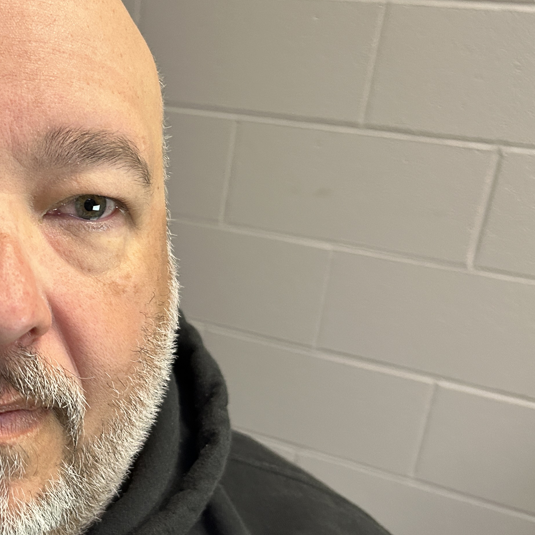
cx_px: -17
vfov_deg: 34.0
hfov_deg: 31.1
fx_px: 874
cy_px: 301
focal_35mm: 50
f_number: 1.5
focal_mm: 5.7
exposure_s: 1/60
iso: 400
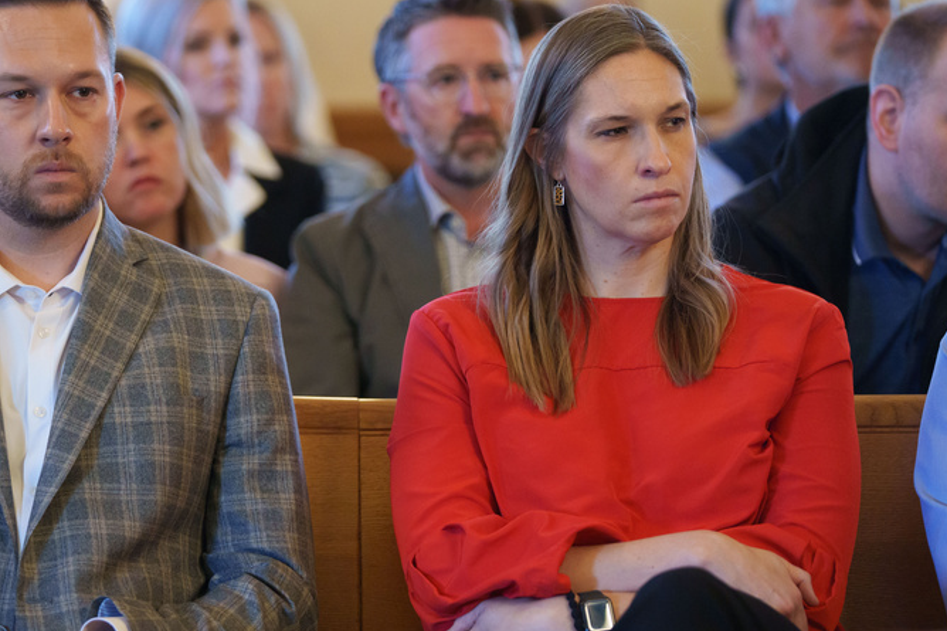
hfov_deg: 10.1
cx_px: 352
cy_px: 289
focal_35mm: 204
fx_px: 5365
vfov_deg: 6.7
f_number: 2.8
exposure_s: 1/160
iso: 3200
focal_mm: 133
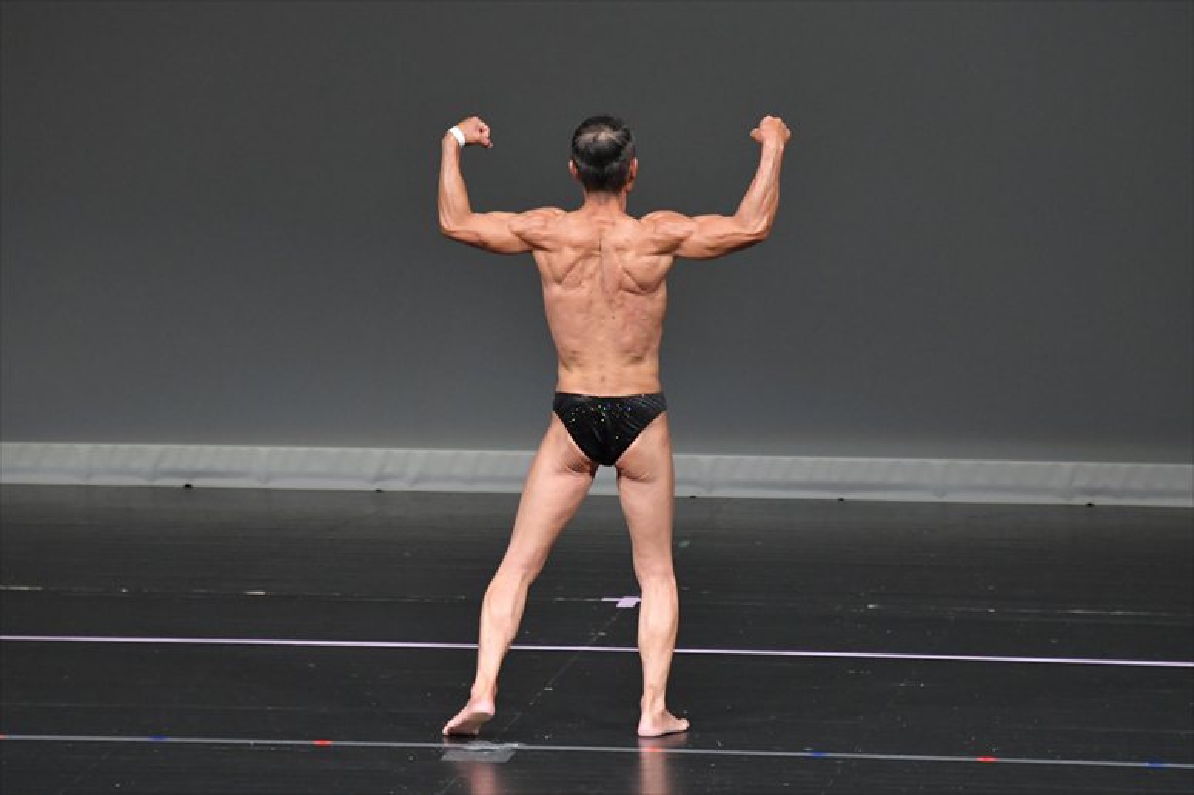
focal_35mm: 315
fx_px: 10443
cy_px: 398
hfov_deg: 6.5
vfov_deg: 4.4
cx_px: 597
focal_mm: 210
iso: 4000
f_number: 5.6
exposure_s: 1/400
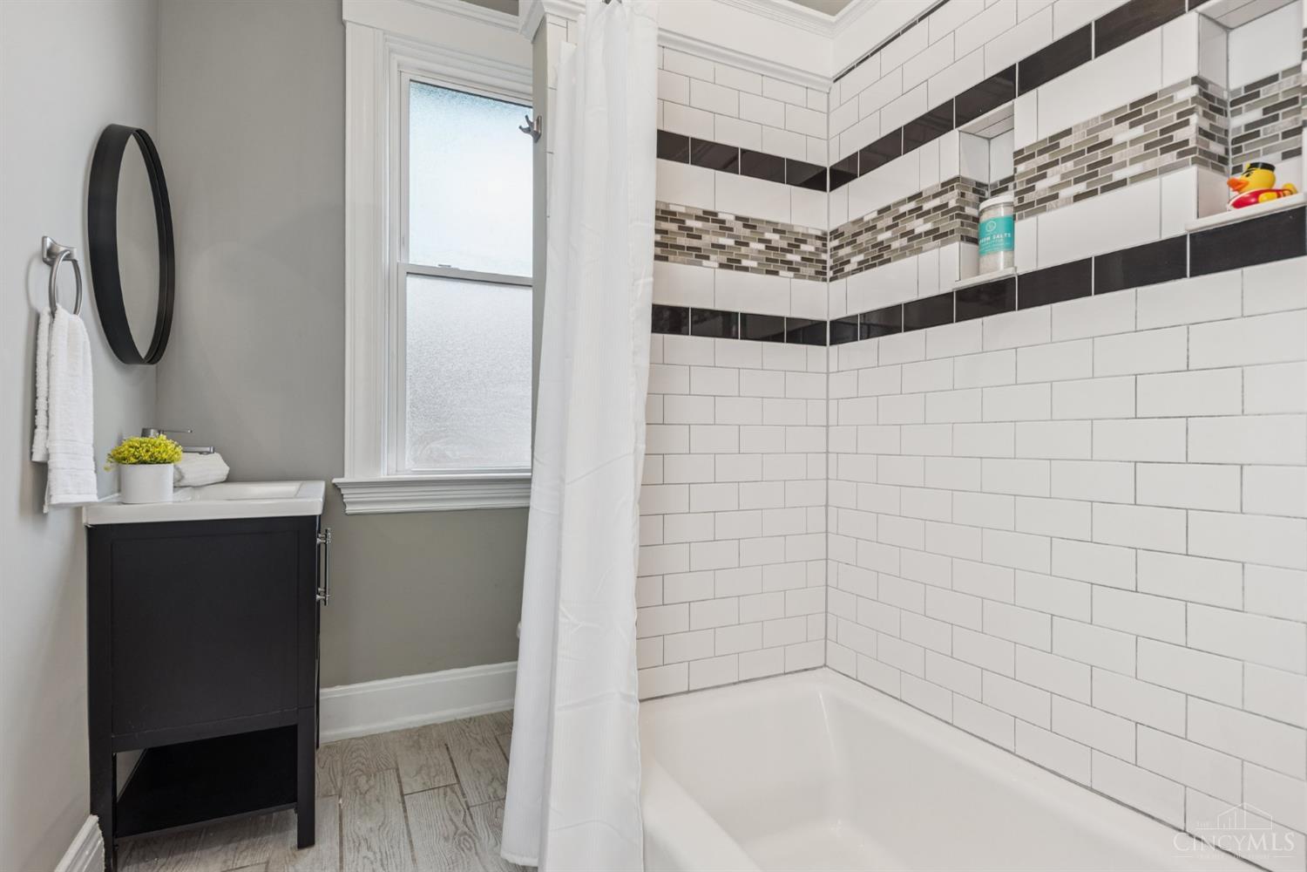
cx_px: 654
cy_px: 436
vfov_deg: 67.4
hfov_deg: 90.0
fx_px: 653
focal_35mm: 18
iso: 500
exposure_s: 1/100
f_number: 5.6
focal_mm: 18
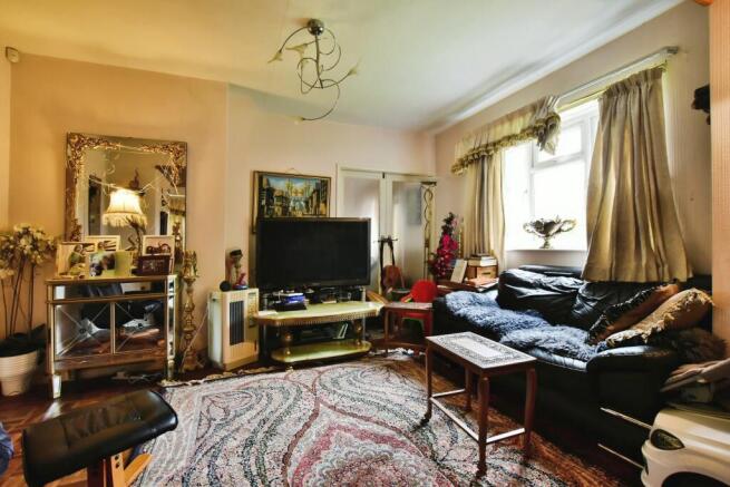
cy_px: 244
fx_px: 304
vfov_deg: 77.4
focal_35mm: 15
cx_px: 365
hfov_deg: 100.4
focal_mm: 10
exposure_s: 1/8
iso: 1600
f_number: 8
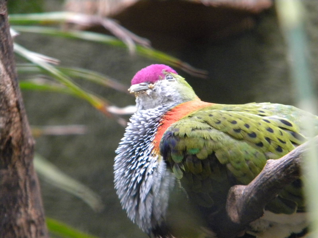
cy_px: 119
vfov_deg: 4.4
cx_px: 159
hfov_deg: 5.9
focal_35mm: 335
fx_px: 3077
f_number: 5.4
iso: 800
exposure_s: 1/44.8
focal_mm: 60.7
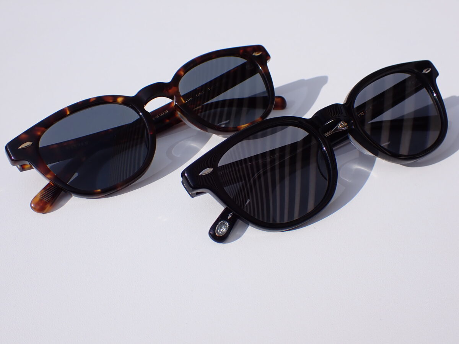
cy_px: 172
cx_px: 230
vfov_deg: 37.7
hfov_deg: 49.0
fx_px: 504
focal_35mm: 38
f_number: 10
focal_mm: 6.83
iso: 100
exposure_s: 1/200
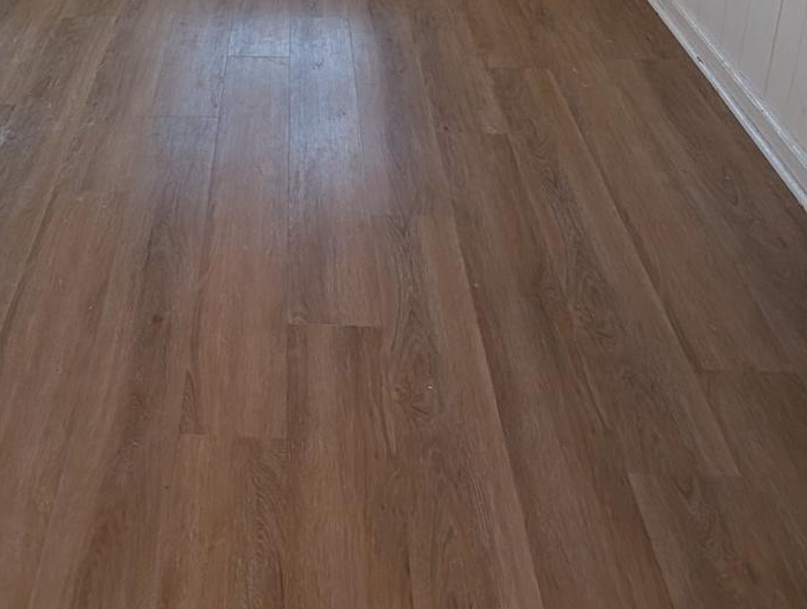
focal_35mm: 35
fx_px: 817
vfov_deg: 31.0
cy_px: -199
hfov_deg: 51.4
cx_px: 259
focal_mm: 2.23
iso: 60
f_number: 1.95
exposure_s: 1/24
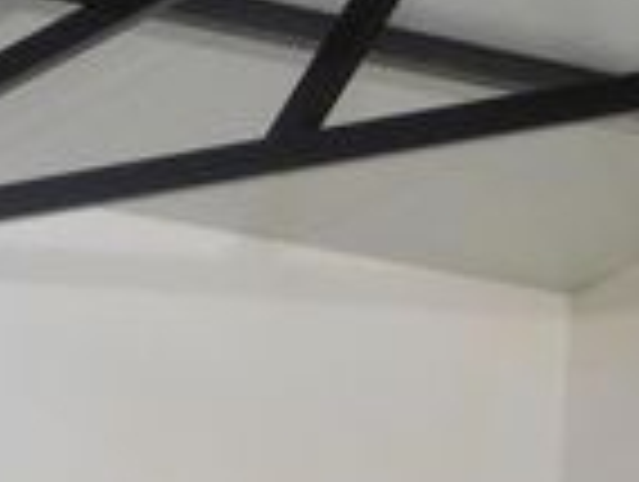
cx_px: -832
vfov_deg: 5.7
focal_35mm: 253
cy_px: 1171
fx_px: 4678
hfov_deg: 7.4
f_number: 3.7
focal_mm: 8
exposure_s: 1/25
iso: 400
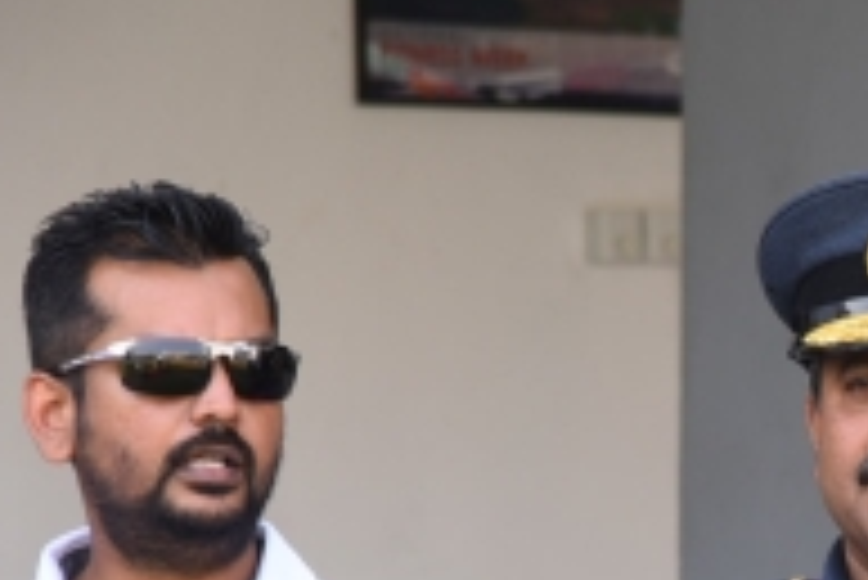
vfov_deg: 3.1
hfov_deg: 4.7
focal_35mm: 436
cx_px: 1417
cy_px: 996
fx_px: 10520
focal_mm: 120
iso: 250
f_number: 5.6
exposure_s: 1/100
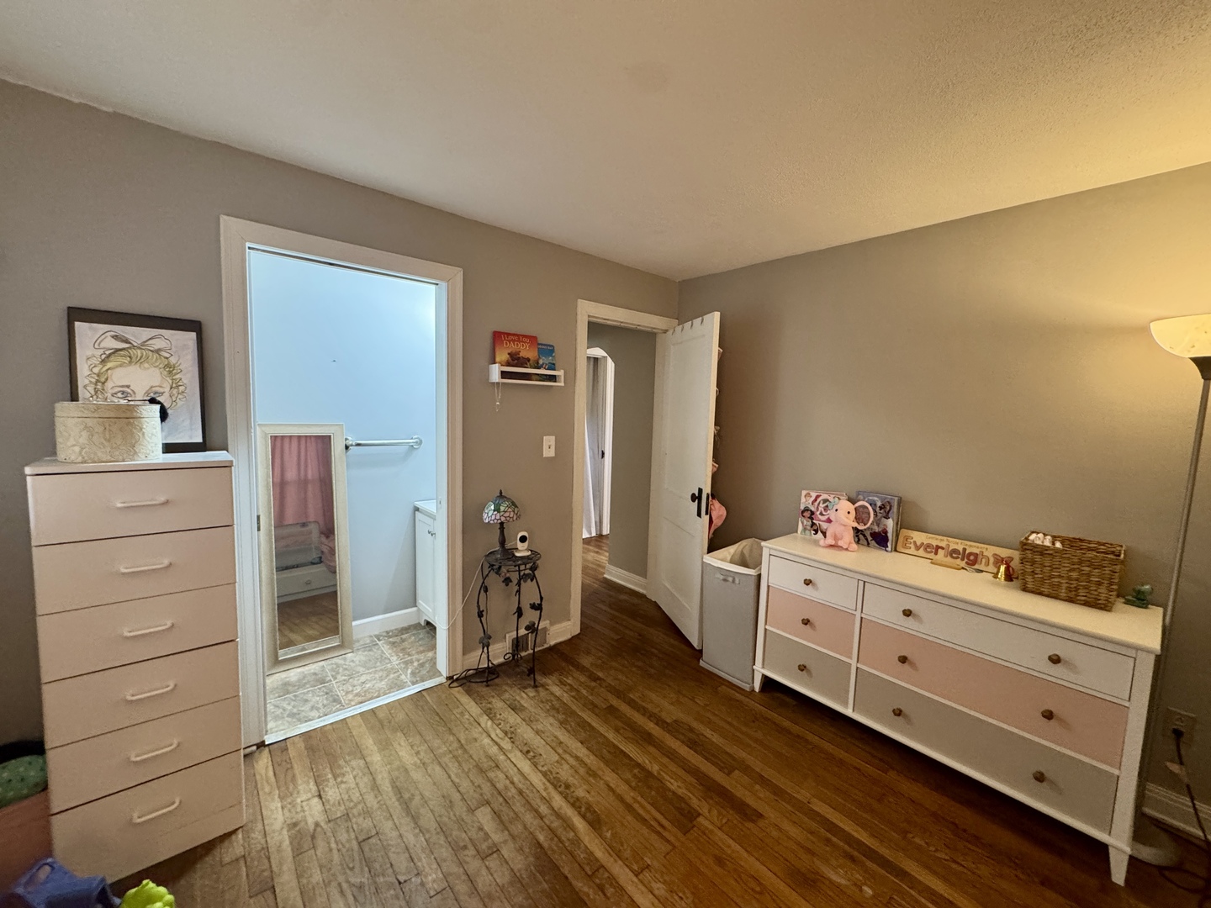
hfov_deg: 102.1
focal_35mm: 14
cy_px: 454
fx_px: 490
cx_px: 606
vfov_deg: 85.7
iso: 400
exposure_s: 1/60
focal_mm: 2.22
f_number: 2.2
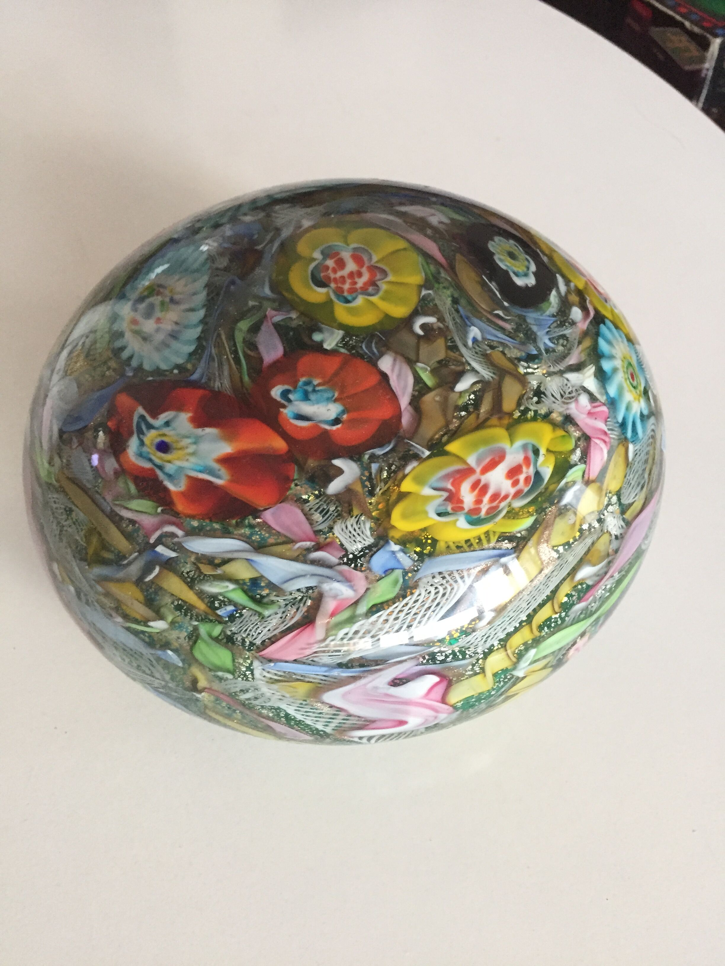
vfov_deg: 61.7
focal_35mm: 29
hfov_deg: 48.2
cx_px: 362
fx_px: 810
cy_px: 483
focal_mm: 4.15
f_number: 2.2
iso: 250
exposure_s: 1/33
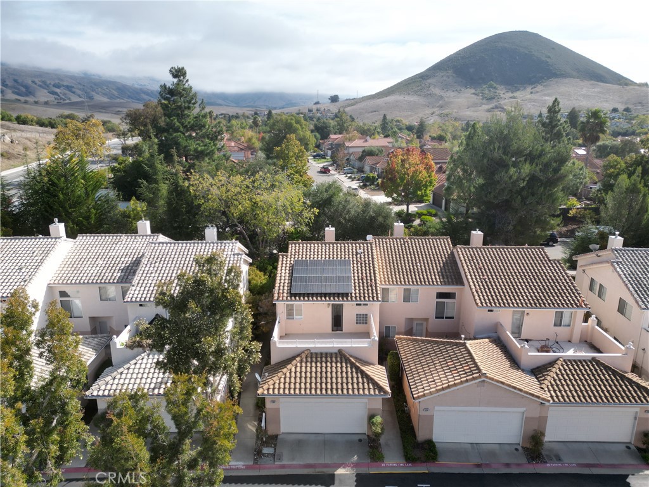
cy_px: 244
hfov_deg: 71.6
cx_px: 324
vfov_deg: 56.8
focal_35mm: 24
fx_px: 450
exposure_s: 1/2500
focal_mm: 6.72
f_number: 1.7
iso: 140
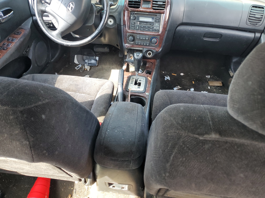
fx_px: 199
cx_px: 132
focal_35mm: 26
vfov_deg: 53.1
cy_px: 99
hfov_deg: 67.3
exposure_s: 1/120
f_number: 1.5
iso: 73
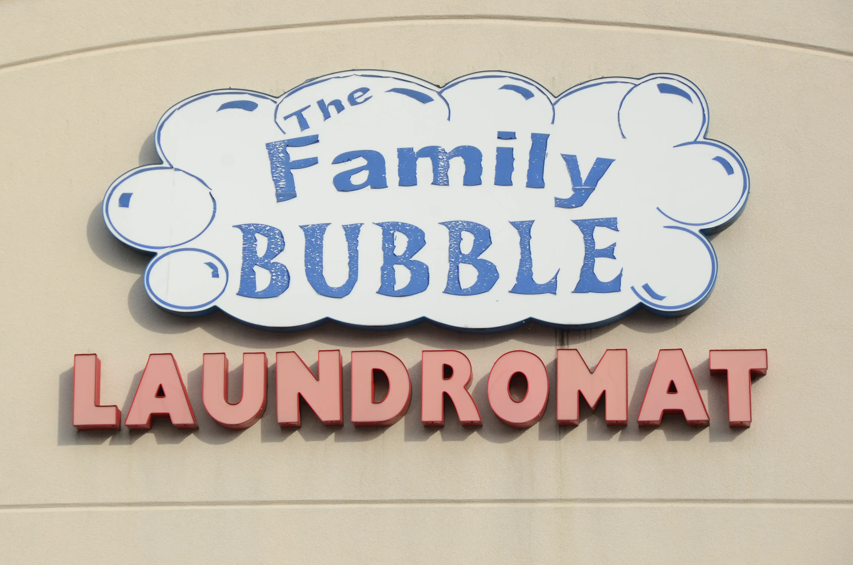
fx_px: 4080
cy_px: 260
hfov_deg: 11.9
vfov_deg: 7.9
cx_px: 408
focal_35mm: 173
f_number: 8
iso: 400
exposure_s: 1/1000
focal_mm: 105
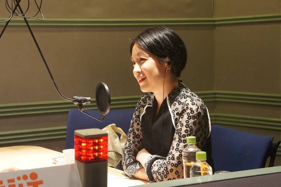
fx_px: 643
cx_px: 140
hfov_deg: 24.6
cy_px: 94
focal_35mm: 82
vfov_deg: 16.5
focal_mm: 55
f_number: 5.6
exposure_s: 1/30
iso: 1600
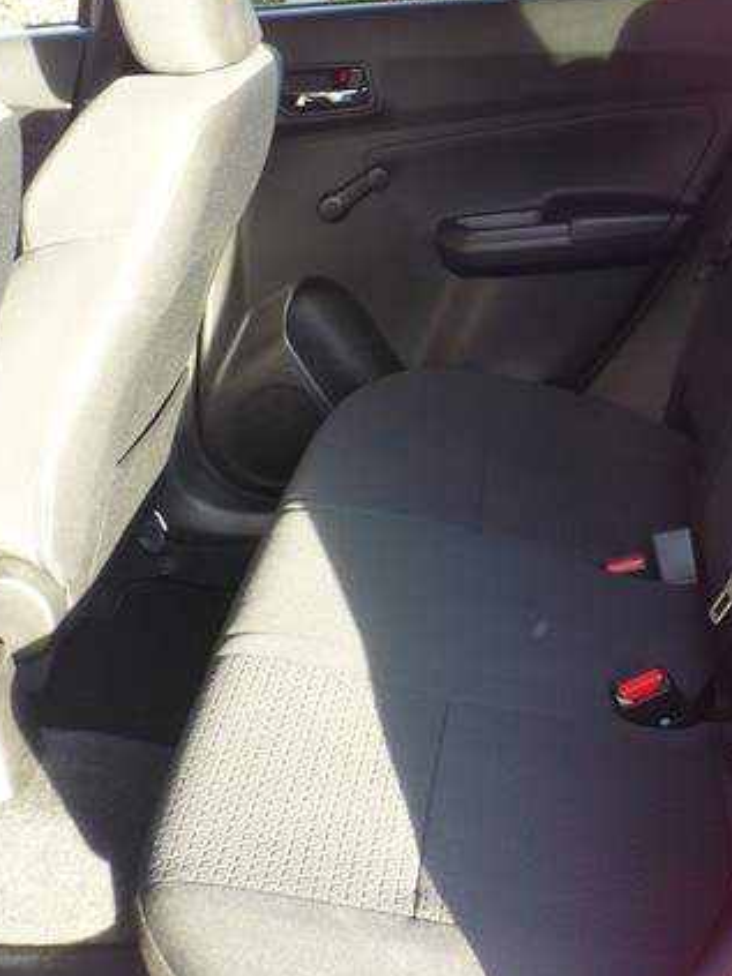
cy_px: 485
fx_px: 1580
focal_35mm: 56
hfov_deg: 25.7
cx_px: 557
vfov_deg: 34.4
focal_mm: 6.1
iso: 125
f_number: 2.8
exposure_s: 1/30
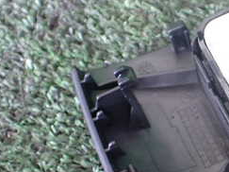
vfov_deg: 19.9
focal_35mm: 74
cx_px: 246
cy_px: 98
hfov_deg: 24.7
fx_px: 489
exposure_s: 1/40
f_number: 2.3
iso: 800
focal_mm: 5.4
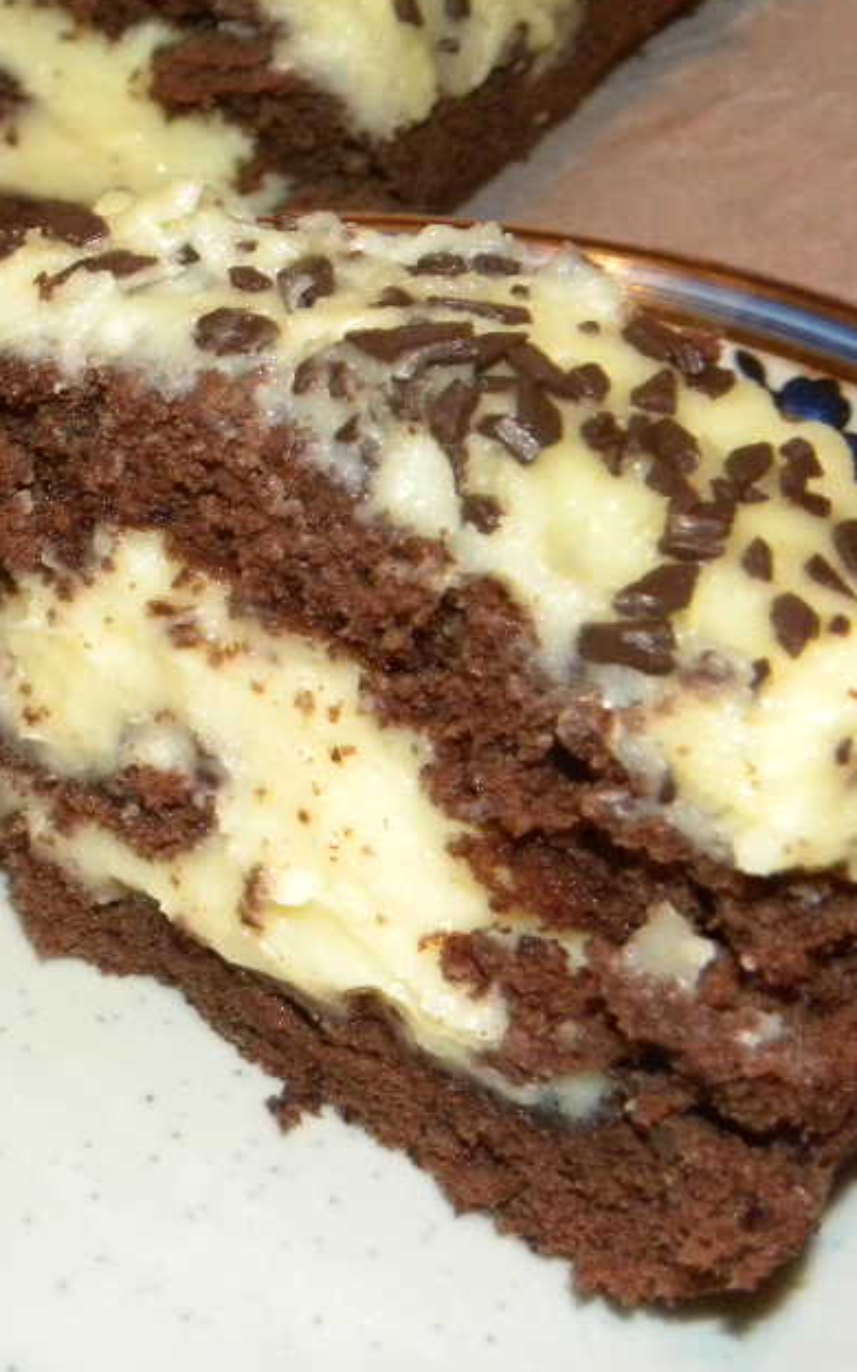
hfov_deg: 15.7
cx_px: -180
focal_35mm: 80
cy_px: 602
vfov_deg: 25.8
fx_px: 2990
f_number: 3.2
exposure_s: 1/30
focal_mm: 8.2
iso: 400
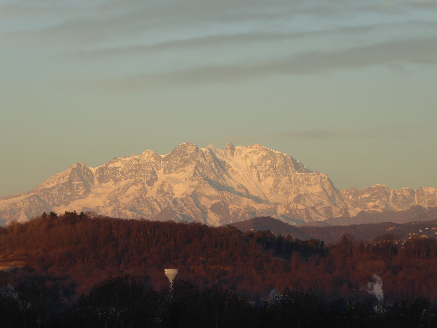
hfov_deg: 6.7
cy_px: 164
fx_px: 3712
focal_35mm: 294
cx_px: 218
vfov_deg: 5.1
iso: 80
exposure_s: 1/125
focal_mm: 47.5
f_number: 5.6
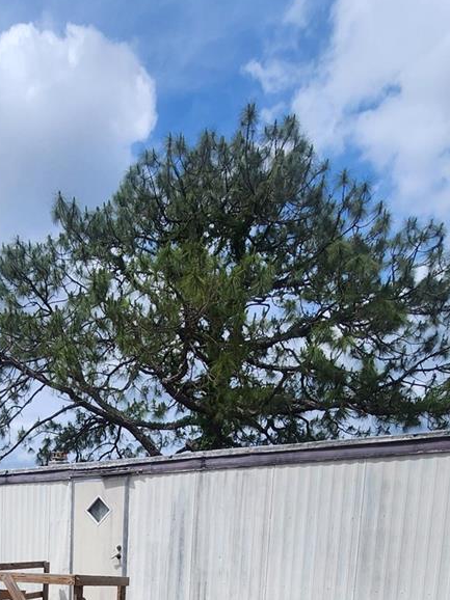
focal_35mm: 27
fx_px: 468
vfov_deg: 51.3
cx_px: 86
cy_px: 610
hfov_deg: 48.3
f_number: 2.2
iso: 50
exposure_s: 1/2985
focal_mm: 2.2
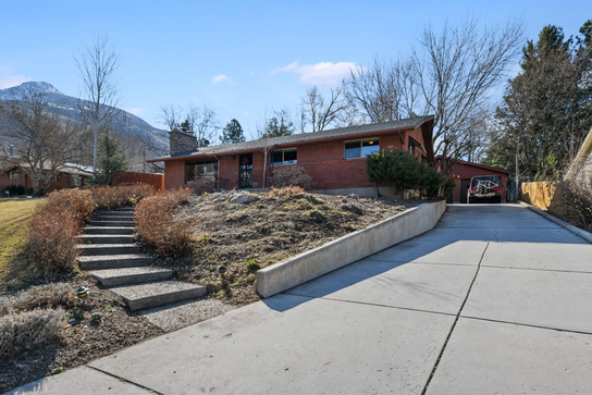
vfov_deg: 61.6
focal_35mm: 20
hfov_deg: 84.0
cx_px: 289
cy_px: 228
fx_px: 329
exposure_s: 1/320
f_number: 8
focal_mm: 17
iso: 160
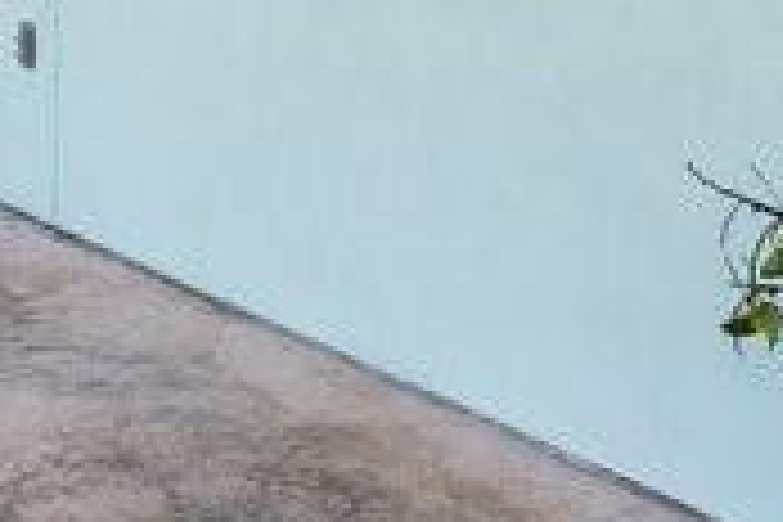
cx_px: 374
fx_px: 2001
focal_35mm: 92
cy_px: -304
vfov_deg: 13.8
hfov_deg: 22.1
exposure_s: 1/100
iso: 100
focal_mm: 16
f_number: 6.3
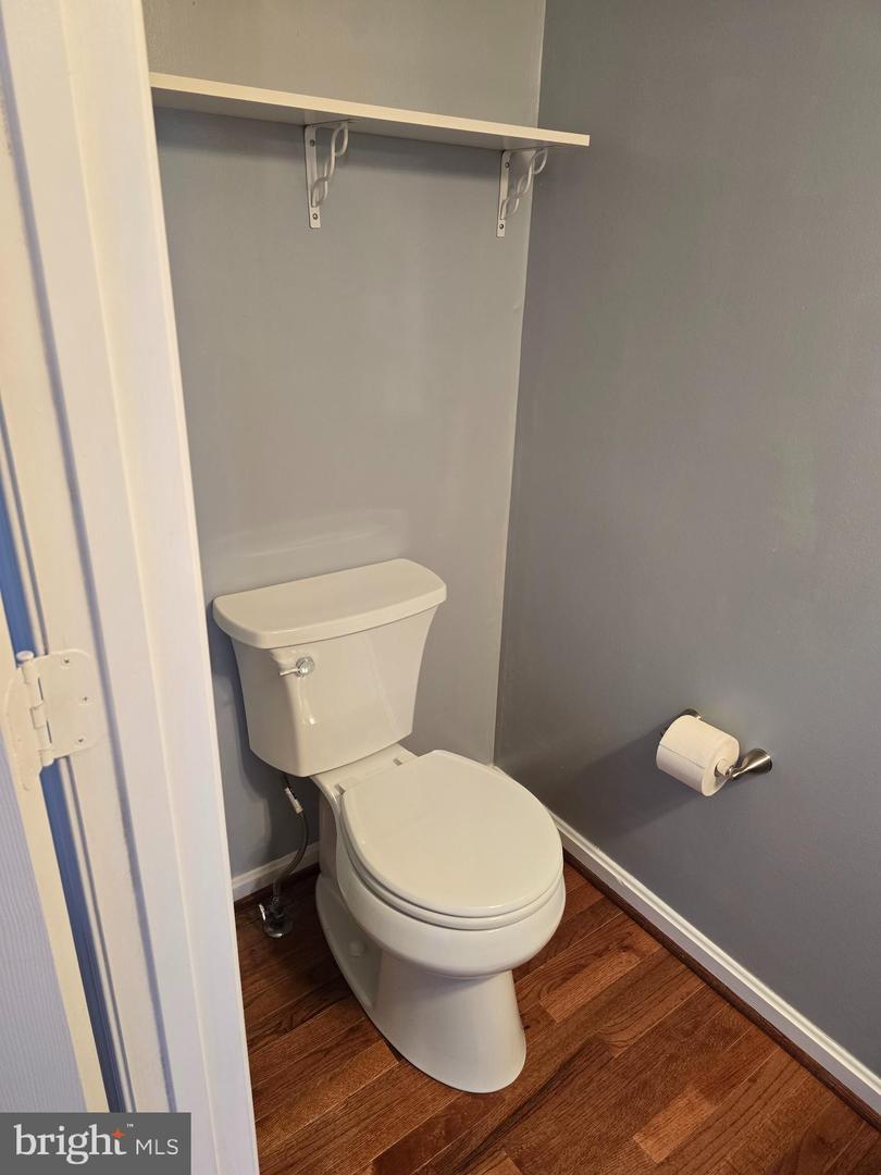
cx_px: 440
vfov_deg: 73.9
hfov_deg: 58.9
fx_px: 780
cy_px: 588
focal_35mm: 23
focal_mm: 6.3
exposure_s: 1/120
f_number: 1.7
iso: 400
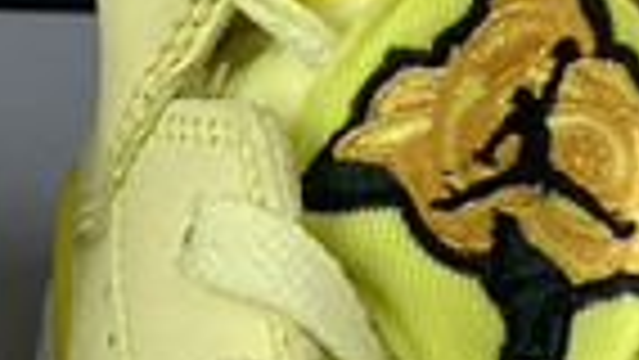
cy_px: 778
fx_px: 3390
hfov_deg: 10.4
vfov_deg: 5.9
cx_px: -342
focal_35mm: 200
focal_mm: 4.25
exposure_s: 1/100
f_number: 1.8
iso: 32
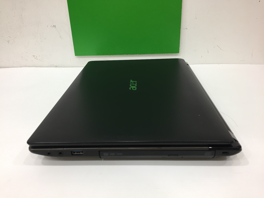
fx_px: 221
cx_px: 132
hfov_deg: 61.7
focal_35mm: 29
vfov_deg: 48.2
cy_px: 99
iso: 100
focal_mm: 4.15
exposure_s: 1/33
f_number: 2.2
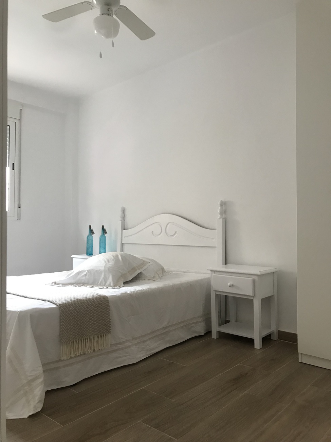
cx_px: 166
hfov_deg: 49.7
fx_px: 357
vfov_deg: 63.4
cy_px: 221
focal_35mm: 28
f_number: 1.8
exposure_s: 1/23
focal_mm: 3.99
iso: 40
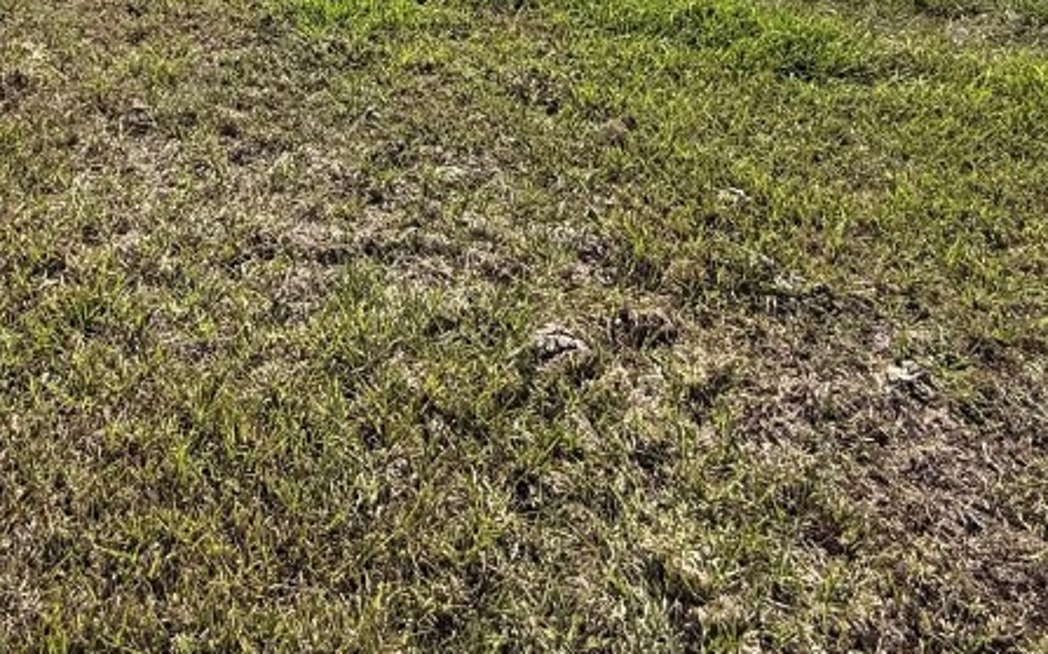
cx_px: 317
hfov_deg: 55.1
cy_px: -180
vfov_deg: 30.2
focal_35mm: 34
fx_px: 971
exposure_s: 1/2320
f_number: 2.2
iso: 80
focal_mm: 2.22
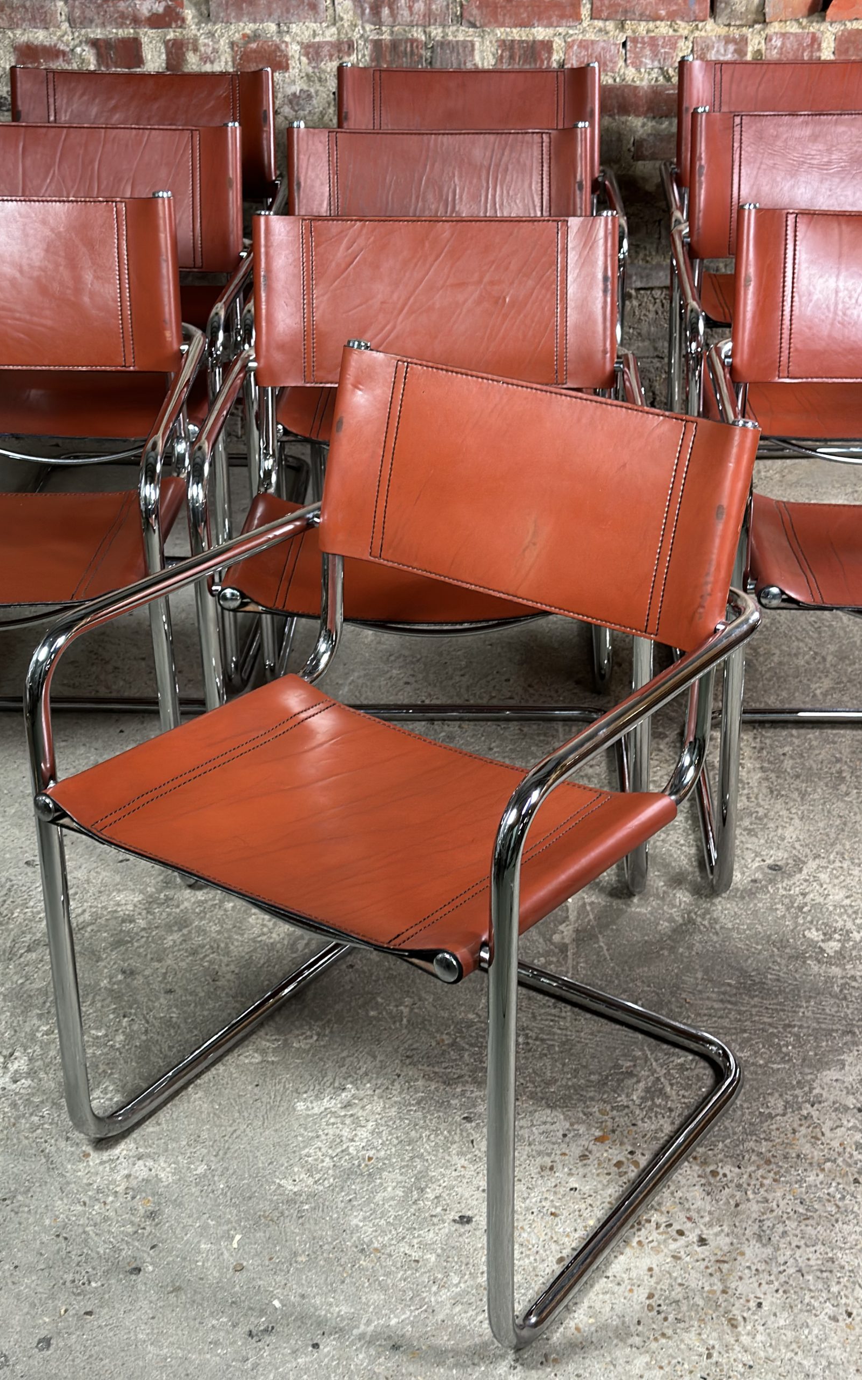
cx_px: 457
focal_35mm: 51
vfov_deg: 39.6
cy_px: 691
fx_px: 1917
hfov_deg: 25.3
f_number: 1.78
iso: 200
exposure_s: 1/33
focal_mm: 6.86
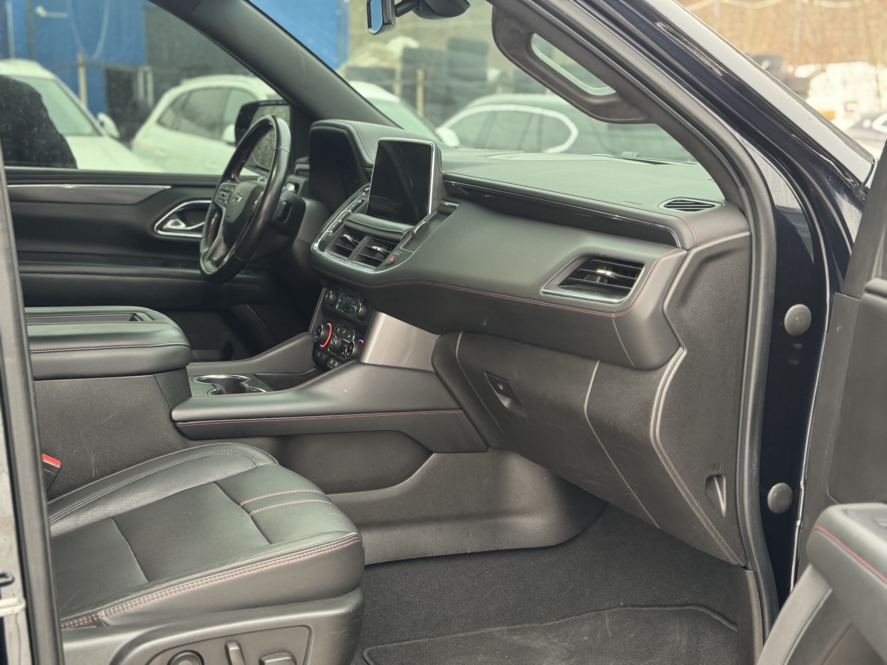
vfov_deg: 30.3
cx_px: 444
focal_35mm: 48
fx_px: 1230
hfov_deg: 39.7
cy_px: 332
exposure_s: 1/39
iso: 500
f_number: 1.78
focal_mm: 6.76
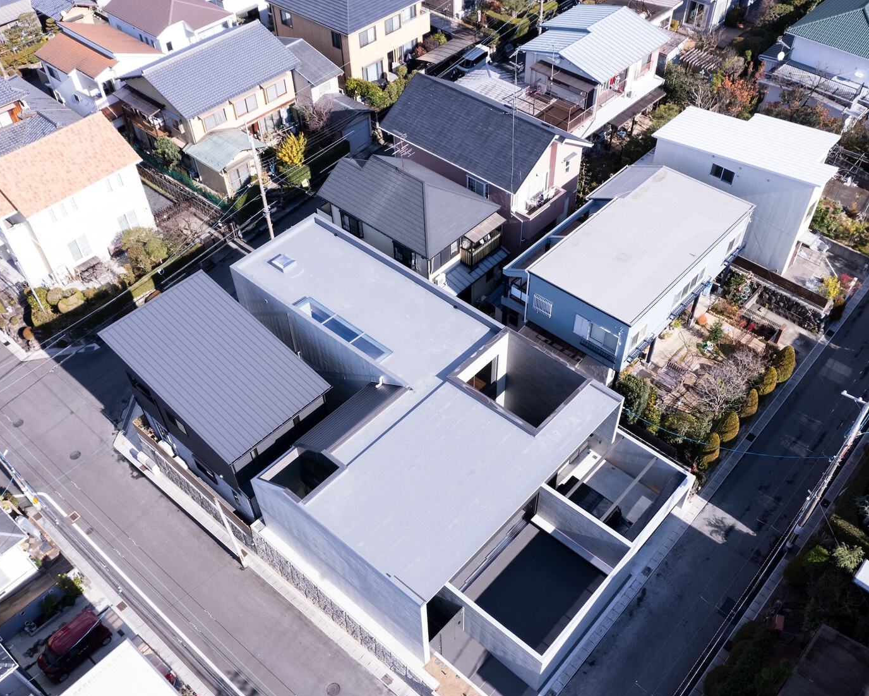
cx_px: 460
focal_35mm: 30
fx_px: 772
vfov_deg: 48.4
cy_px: 391
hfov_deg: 58.7
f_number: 2.8
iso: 110
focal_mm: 8.38
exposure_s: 1/1250
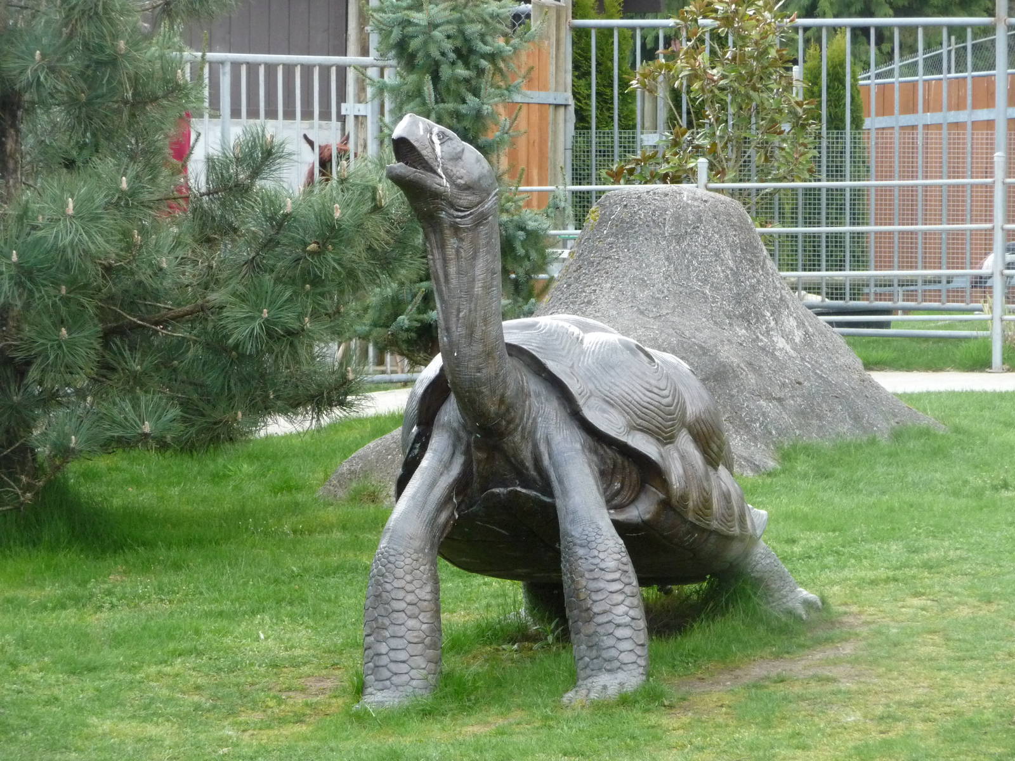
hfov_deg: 12.5
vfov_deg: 9.4
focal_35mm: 158
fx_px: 4633
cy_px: 380
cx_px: 508
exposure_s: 1/250
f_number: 4.8
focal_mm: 27.1
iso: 400
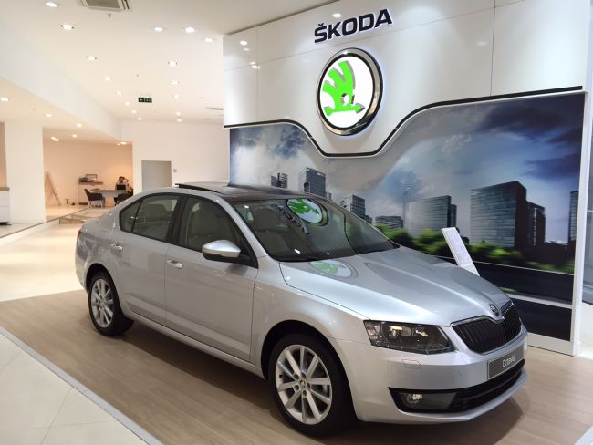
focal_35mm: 29
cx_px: 296
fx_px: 497
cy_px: 222
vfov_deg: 48.3
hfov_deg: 61.6
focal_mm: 4.15
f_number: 2.2
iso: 32
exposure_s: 1/33
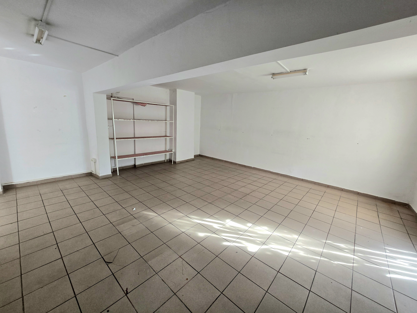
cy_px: 156
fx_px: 157
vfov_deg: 89.9
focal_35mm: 13
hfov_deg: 106.2
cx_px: 208
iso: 64
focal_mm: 2.2
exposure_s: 1/50.3
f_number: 2.2
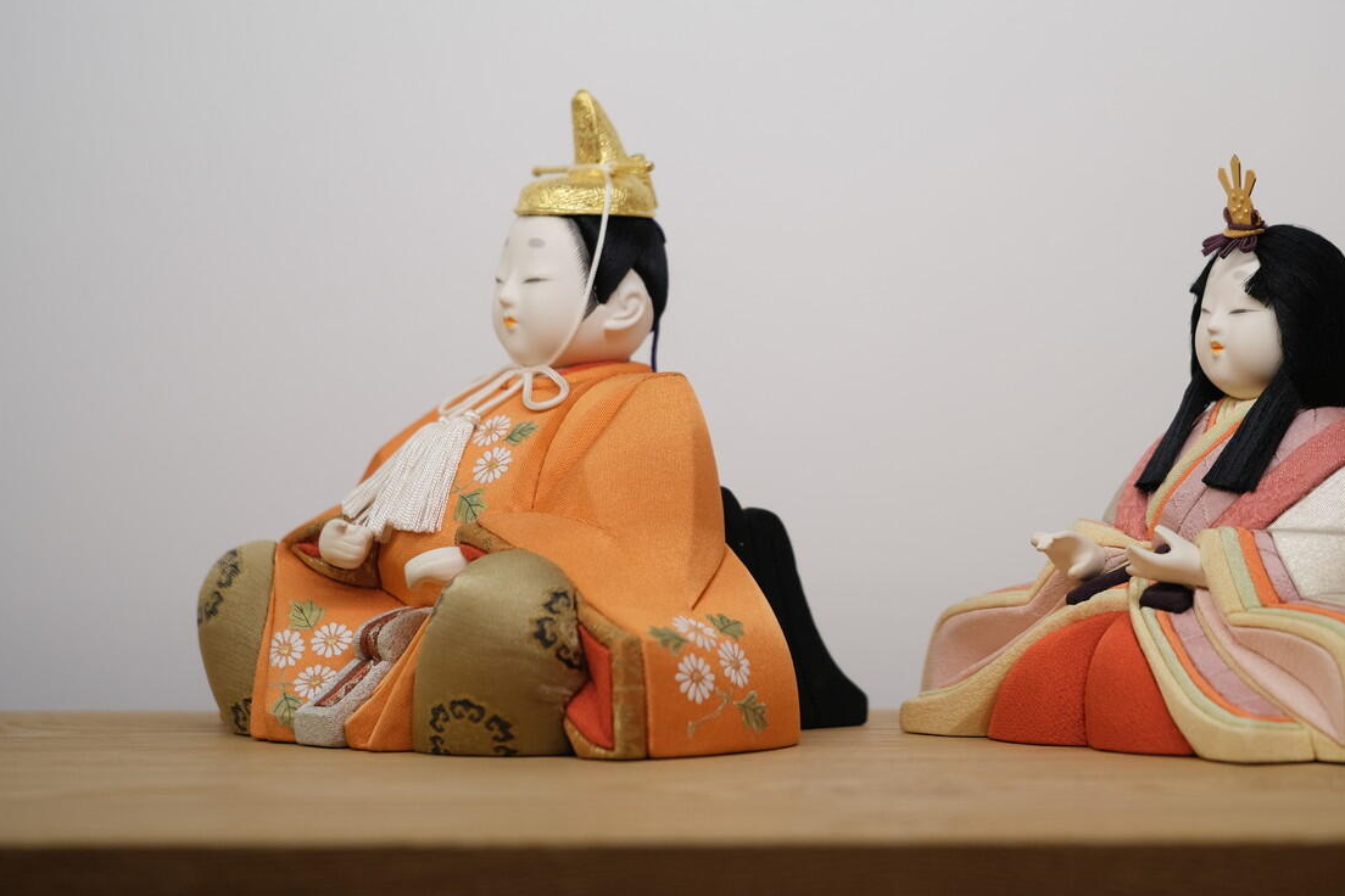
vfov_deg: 8.4
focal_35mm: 163
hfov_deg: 12.6
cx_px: 906
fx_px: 6089
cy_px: 319
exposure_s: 1/45
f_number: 2.8
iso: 200
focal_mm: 80
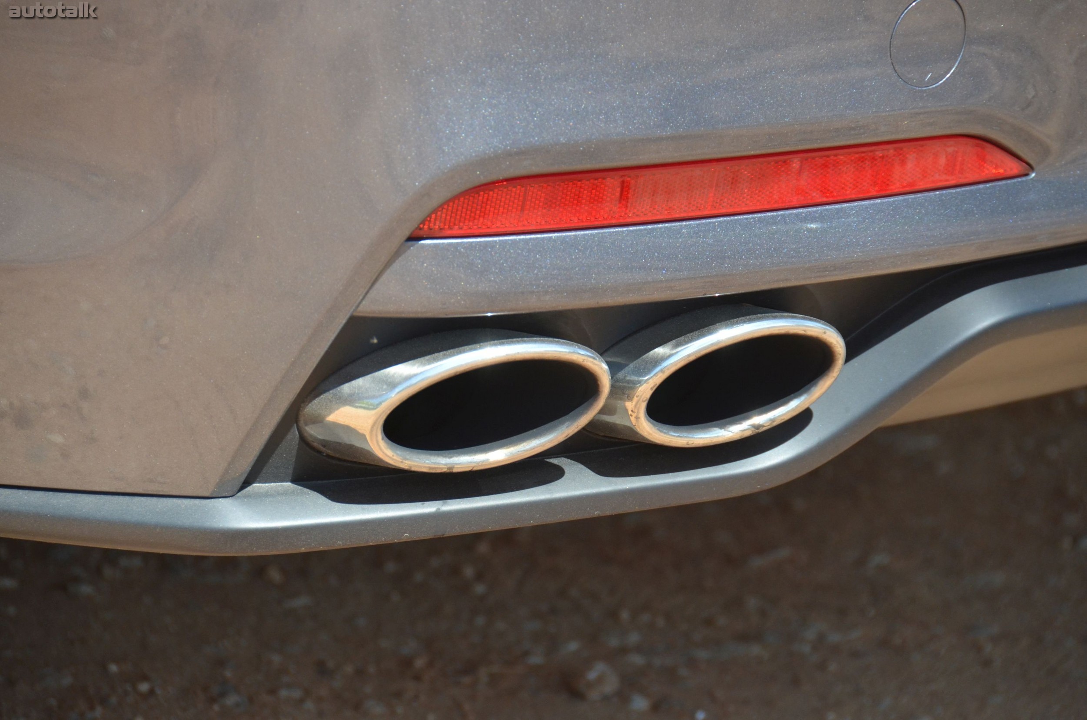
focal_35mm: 300
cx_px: 544
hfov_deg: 6.9
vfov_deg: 4.6
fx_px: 9040
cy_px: 360
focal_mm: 200
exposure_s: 1/1000
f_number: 5.6
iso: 720
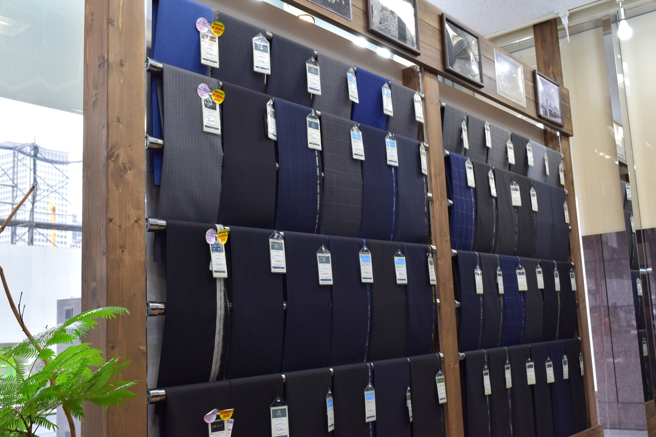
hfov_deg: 49.6
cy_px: 218
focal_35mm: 39
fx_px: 711
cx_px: 328
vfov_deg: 34.2
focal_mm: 26
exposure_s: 1/60
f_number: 8
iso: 560
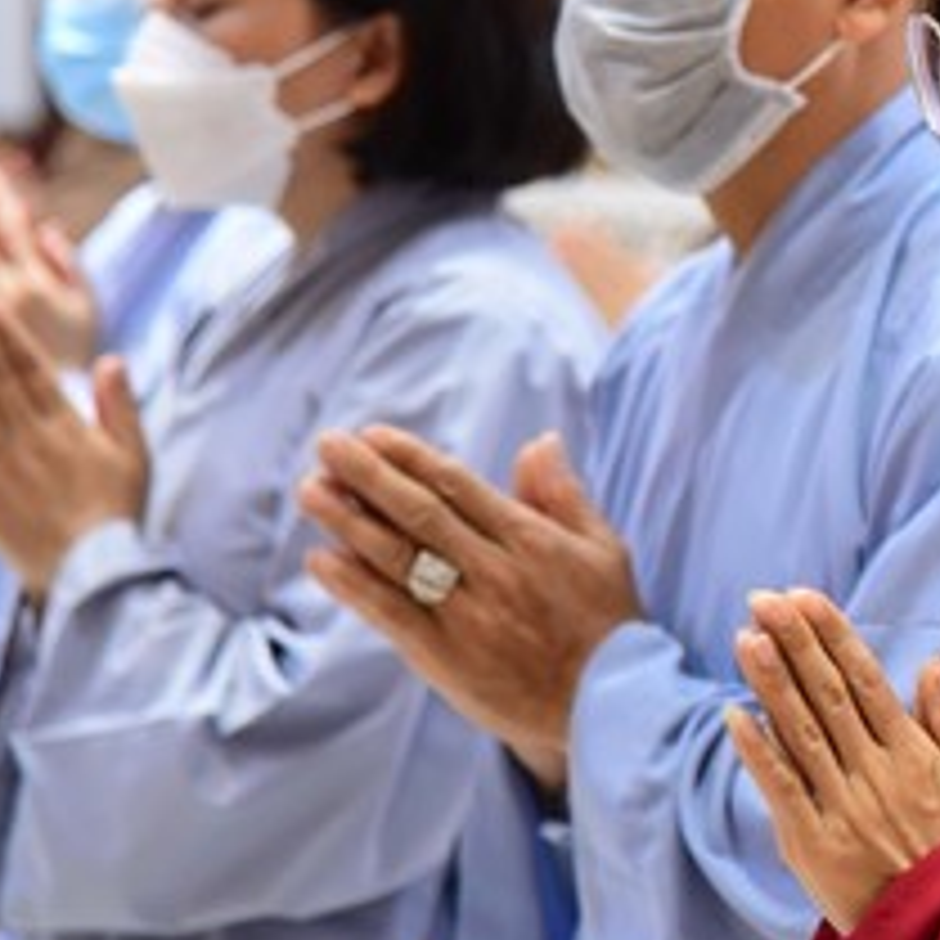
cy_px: 180
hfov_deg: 6.3
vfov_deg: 6.3
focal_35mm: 278
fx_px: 8541
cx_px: 1205
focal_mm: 105
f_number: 4
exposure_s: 1/100
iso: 2500
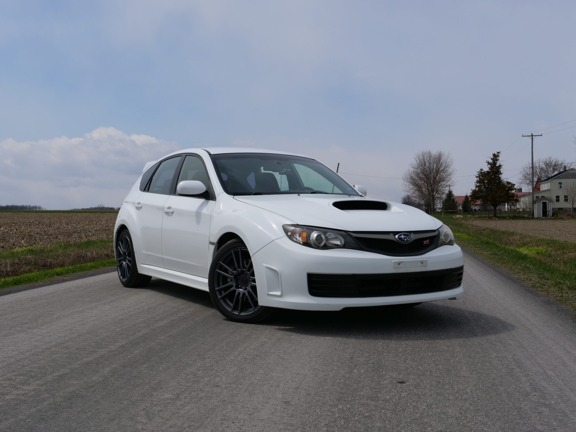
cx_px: 288
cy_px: 216
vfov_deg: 37.7
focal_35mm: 38
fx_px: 632
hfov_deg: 49.0
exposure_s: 1/800
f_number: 10
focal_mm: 19
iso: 200
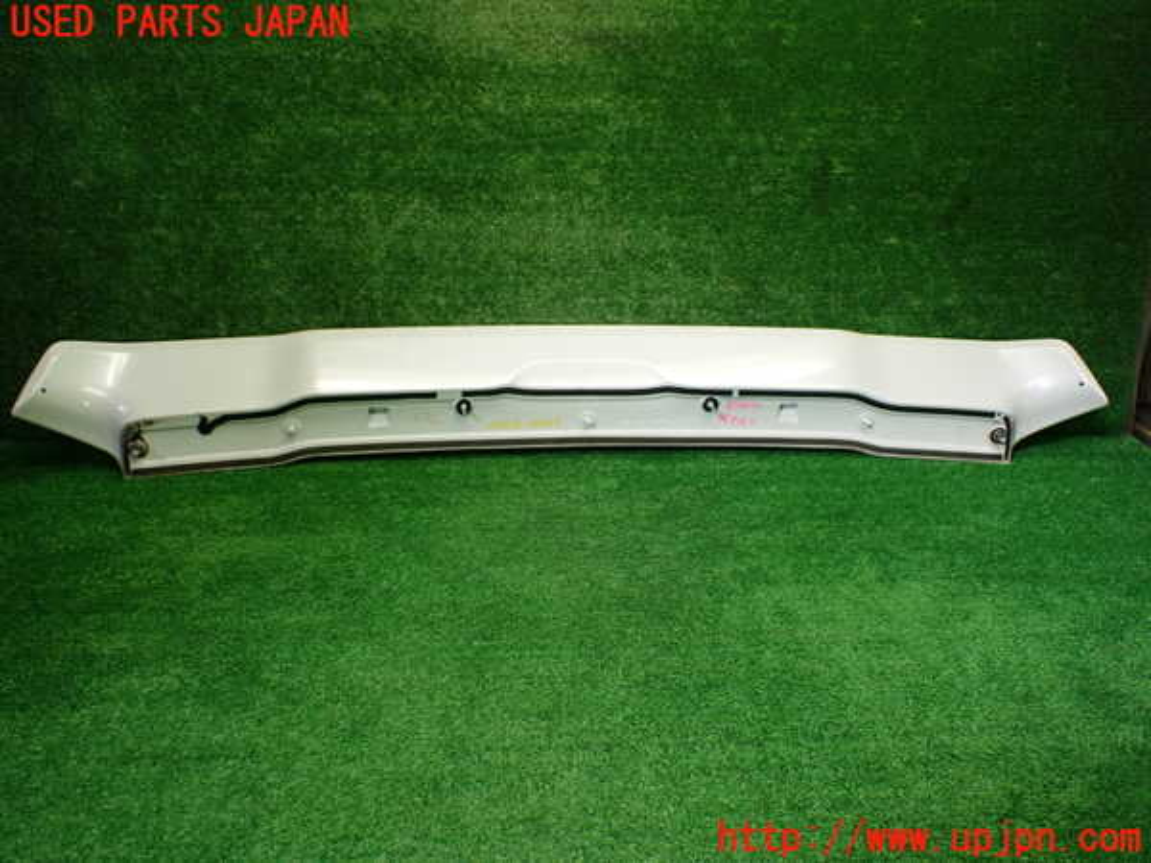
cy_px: 432
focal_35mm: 30
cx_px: 576
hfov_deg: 60.0
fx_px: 998
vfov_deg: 46.8
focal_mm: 5.4
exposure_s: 1/125
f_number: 2.3
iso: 250
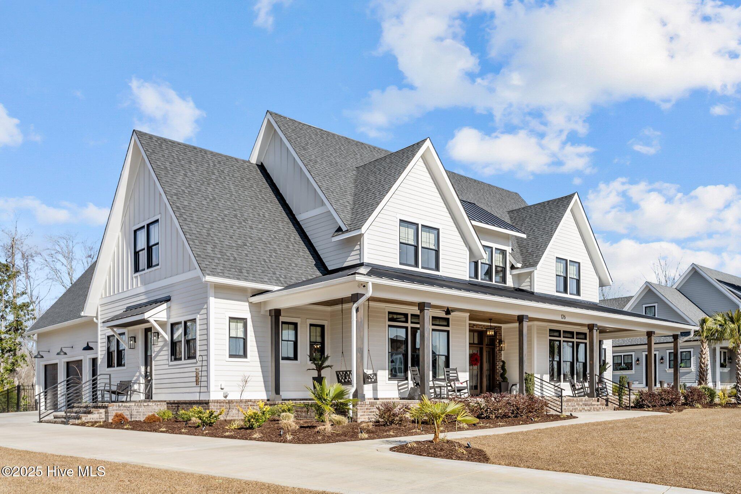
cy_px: 247
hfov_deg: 61.9
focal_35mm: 30
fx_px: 617
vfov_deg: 43.6
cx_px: 370
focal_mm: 30
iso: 40
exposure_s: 1/250
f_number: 7.1
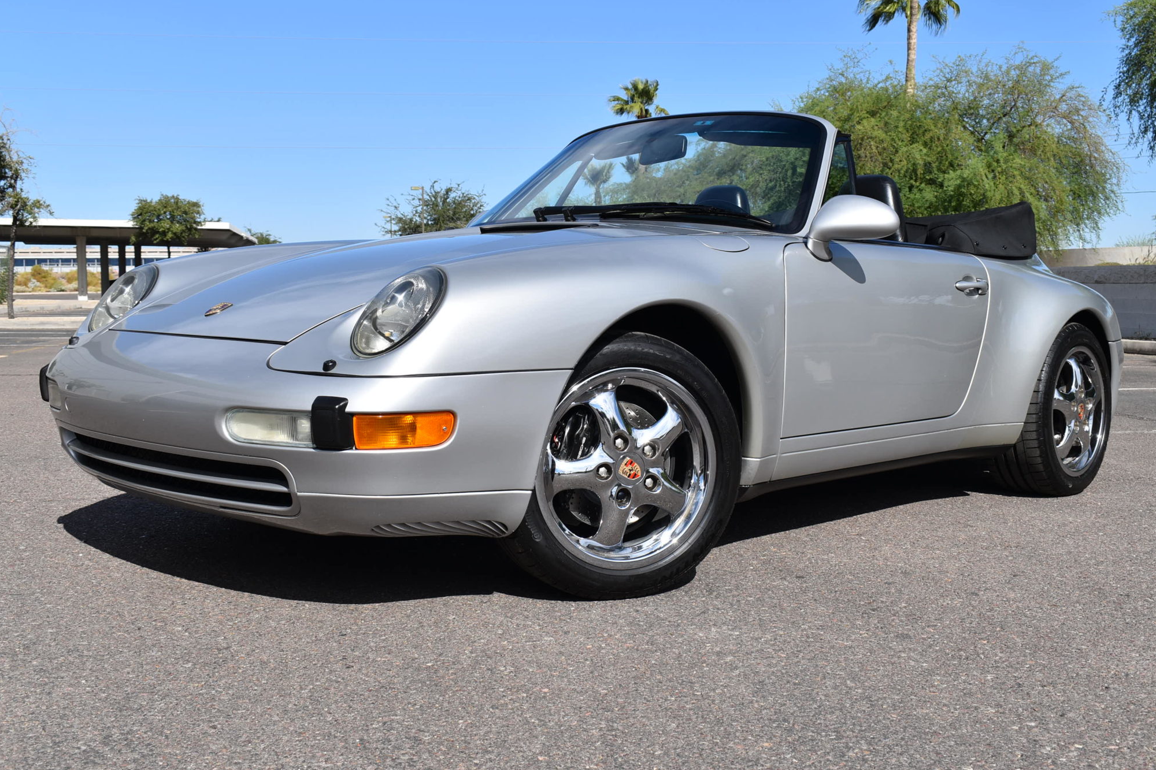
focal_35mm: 42
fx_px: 1333
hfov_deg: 46.9
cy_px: 376
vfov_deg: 32.2
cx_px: 588
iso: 100
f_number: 10
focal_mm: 27
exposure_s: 1/400
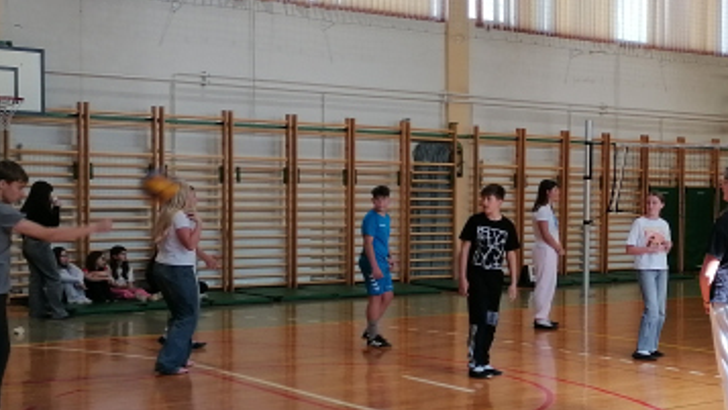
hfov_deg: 30.5
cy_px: 245
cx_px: 657
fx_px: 1274
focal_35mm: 66
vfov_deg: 18.3
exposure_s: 1/100
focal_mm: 4.75
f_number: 1.8
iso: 80
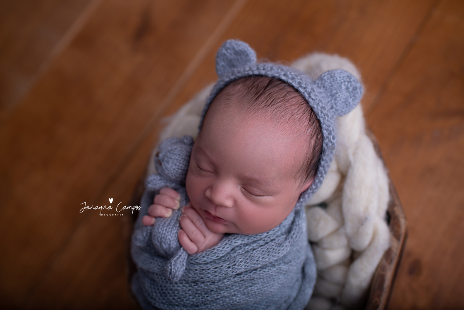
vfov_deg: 37.9
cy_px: 155
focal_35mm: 35
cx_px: 232
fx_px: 451
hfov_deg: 54.4
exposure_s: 1/200
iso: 50
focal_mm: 35
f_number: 2.8
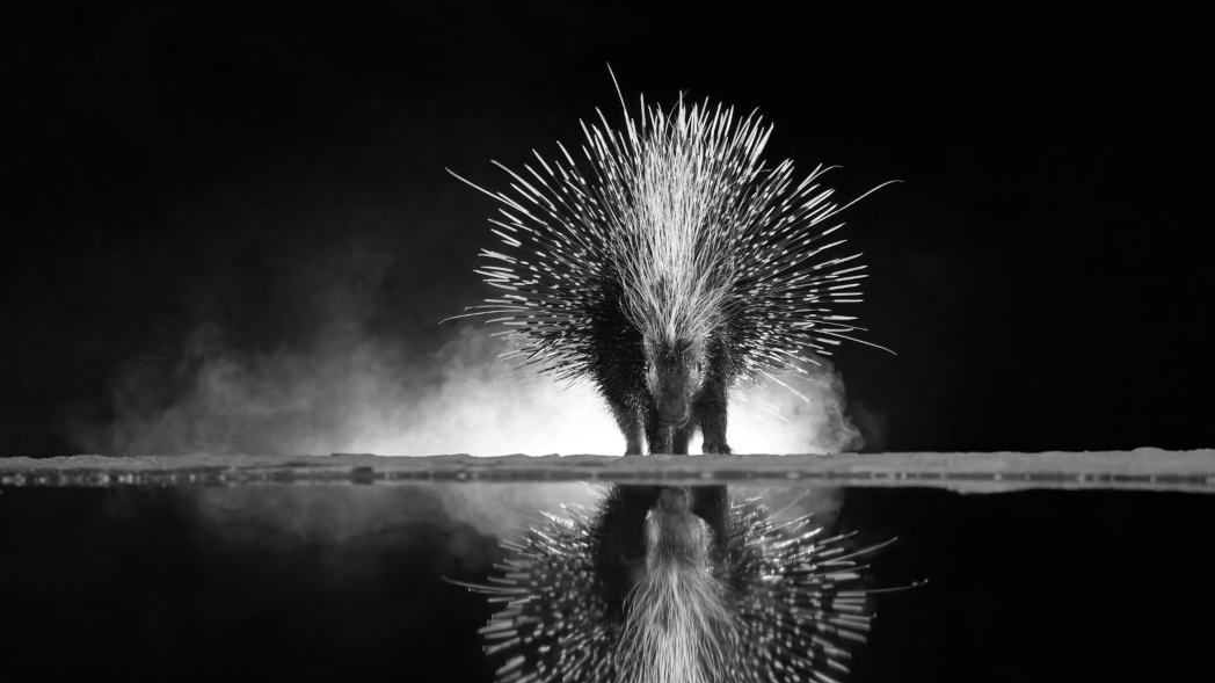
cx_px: 603
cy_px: 415
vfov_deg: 7.0
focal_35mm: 174
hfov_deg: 12.4
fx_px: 5605
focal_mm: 145
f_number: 2.8
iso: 25600
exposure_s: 1/100
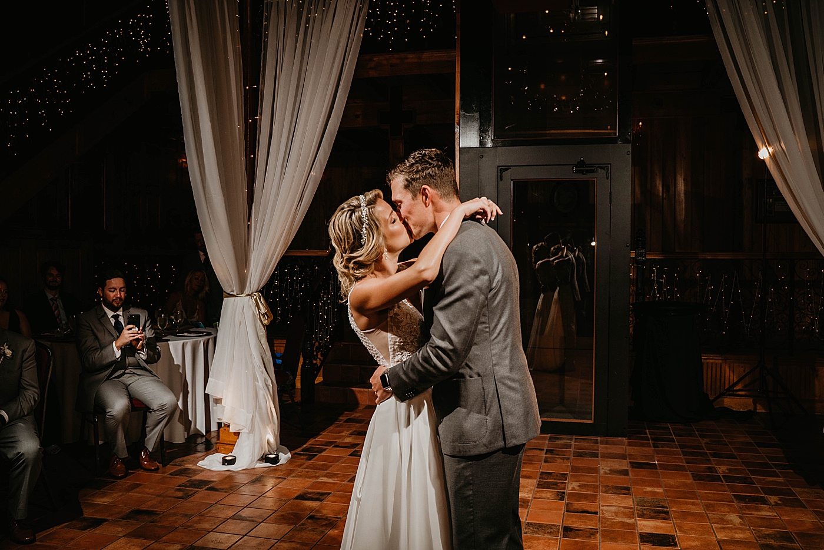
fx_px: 710
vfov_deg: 42.3
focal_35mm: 31
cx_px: 412
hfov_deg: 60.3
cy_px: 275
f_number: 4
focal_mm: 31
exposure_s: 1/250
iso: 640
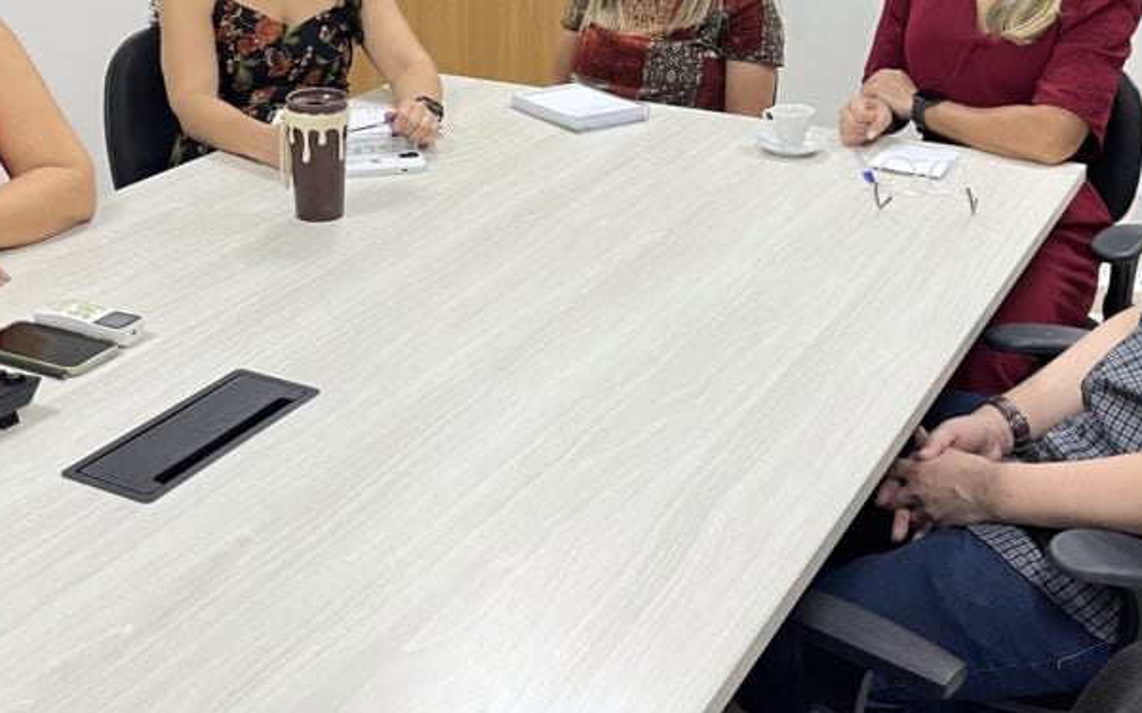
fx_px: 1463
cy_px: 61
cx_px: 560
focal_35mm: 47
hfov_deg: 42.6
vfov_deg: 26.4
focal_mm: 5.1
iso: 100
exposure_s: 1/60
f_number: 1.6
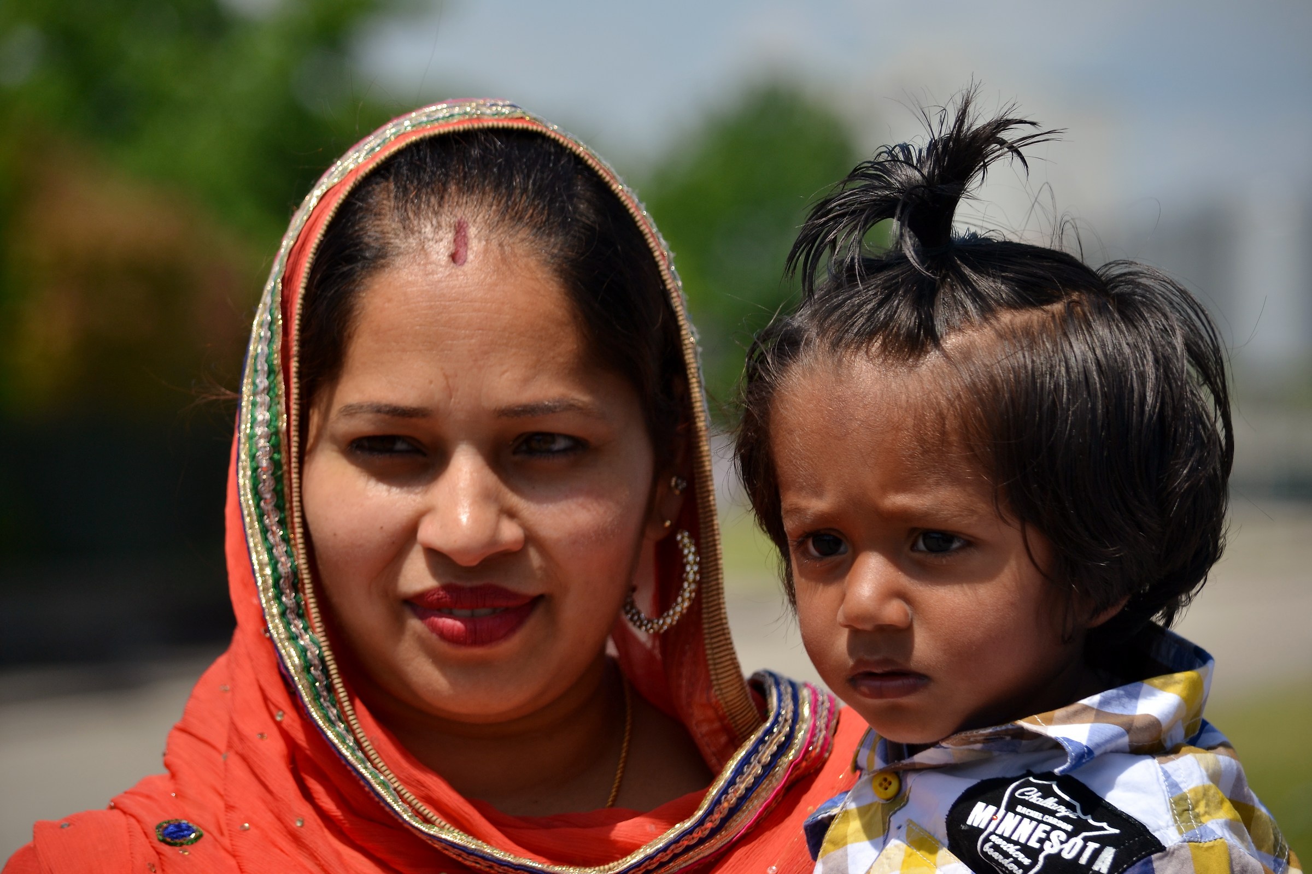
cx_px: 656
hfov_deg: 11.0
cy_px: 437
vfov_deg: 7.3
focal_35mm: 188
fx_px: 6833
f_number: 4.8
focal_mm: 125
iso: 100
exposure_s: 1/800
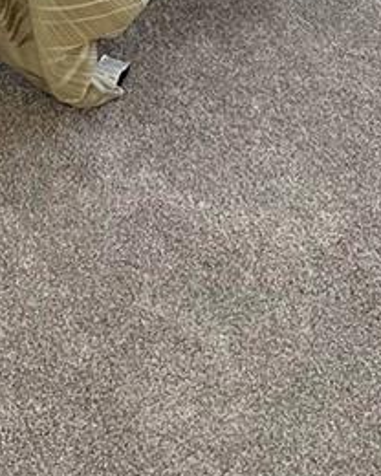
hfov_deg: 14.2
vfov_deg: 14.0
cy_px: -568
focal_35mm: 108
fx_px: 1522
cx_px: 57
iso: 200
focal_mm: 6.86
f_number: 1.78
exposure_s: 1/120
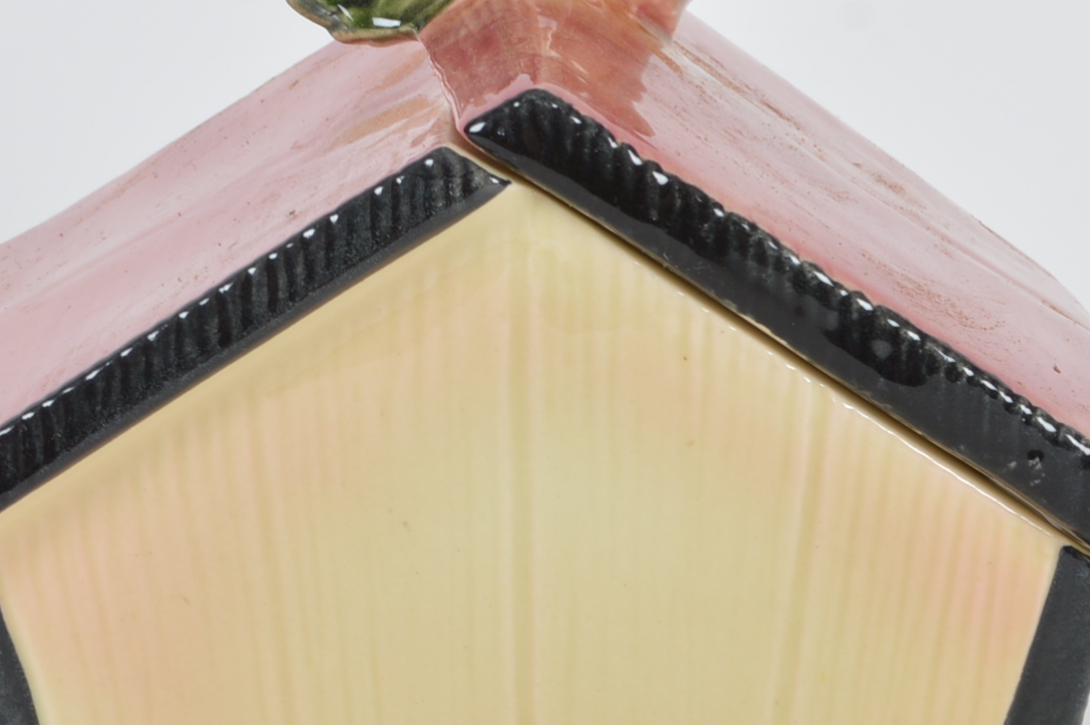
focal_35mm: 120
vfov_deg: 11.4
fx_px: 3642
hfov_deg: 17.0
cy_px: 386
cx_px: 425
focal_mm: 29
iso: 100
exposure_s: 1/200
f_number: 11
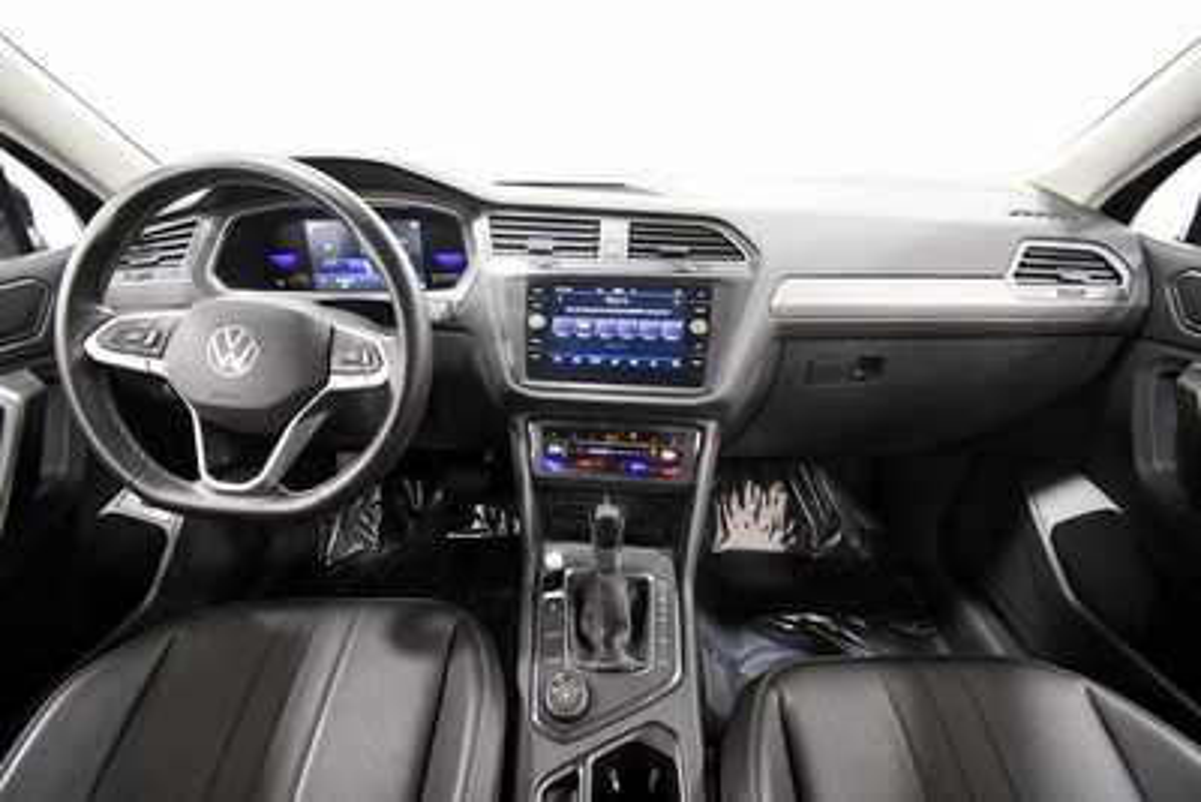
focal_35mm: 15
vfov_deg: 77.4
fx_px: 501
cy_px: 401
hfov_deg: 100.4
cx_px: 600
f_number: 4.5
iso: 3600
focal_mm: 10
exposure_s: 1/60
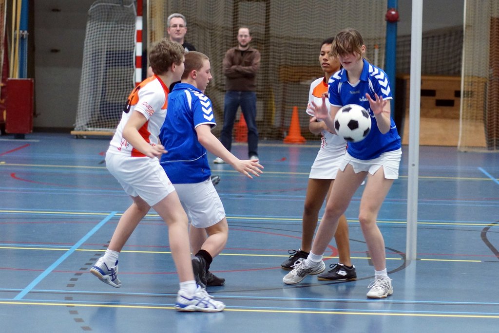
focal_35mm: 75
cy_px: 166
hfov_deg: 27.0
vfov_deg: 18.2
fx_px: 1040
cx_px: 250
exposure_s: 1/200
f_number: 1.7
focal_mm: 50
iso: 1000
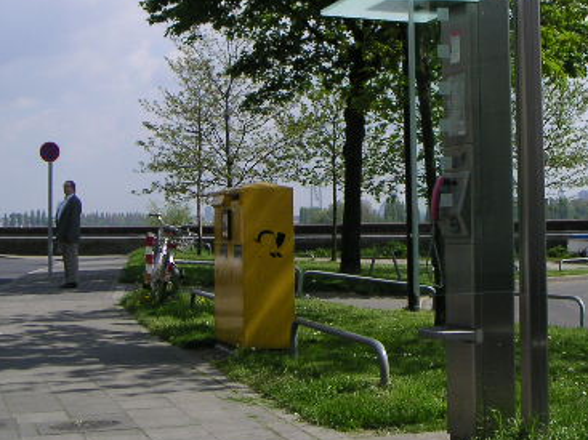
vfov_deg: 21.4
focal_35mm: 68
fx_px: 1155
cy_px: 117
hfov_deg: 28.5
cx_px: 330
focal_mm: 6.1
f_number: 6.7
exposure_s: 1/180
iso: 50
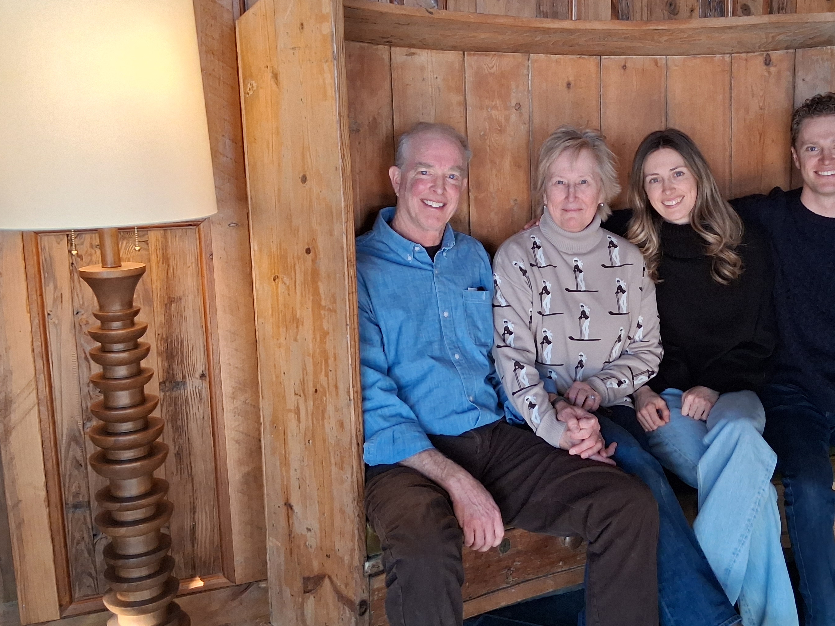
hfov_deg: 47.0
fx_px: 941
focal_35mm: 39
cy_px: 280
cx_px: 564
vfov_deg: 36.8
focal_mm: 3.98
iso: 320
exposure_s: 1/100
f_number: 1.8
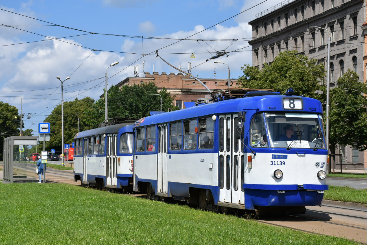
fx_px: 734
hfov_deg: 28.1
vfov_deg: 18.9
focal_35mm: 72
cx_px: 184
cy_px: 122
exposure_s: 1/833
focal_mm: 48
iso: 200
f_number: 8
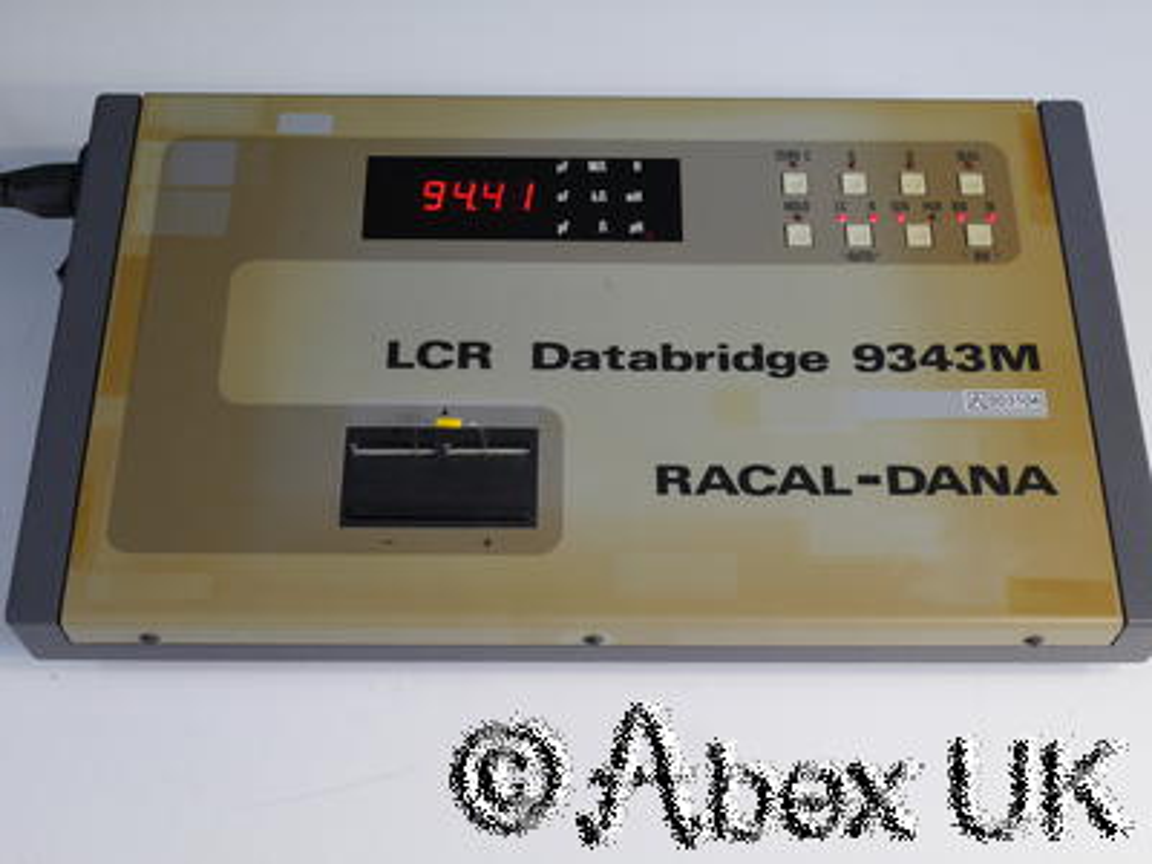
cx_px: 576
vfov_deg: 28.0
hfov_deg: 36.8
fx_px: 1731
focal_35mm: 52
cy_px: 432
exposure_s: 1/2.5
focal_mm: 26
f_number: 13
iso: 400
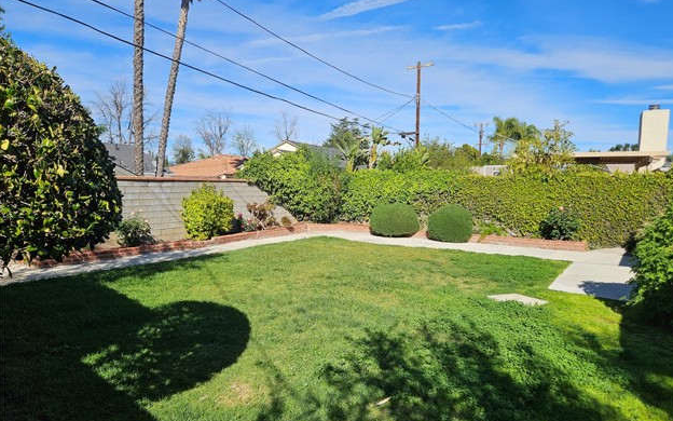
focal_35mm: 25
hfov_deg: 72.5
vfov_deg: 49.1
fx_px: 459
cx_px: 343
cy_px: 239
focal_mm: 5.4
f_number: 1.8
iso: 25
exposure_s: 1/2384
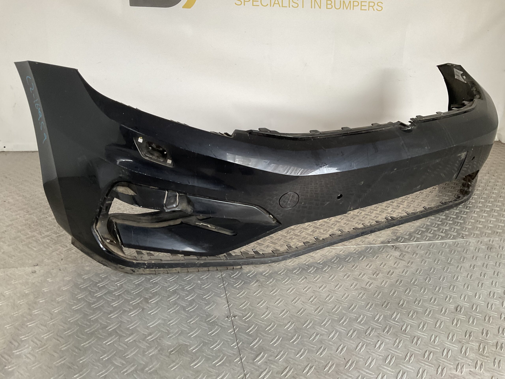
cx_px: 252
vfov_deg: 48.2
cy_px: 190
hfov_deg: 61.7
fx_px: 423
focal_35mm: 29
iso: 64
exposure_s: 1/50
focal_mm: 3
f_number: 1.8
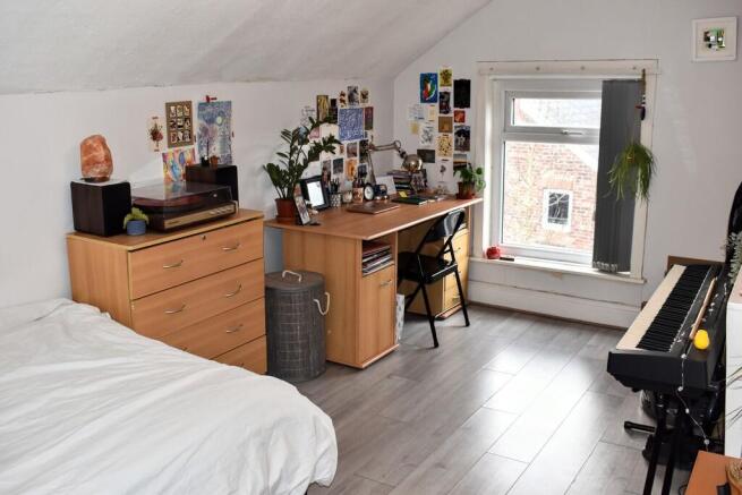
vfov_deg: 38.4
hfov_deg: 55.1
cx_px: 371
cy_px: 248
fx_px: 711
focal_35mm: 34
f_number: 5.6
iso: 560
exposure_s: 1/125
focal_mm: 23
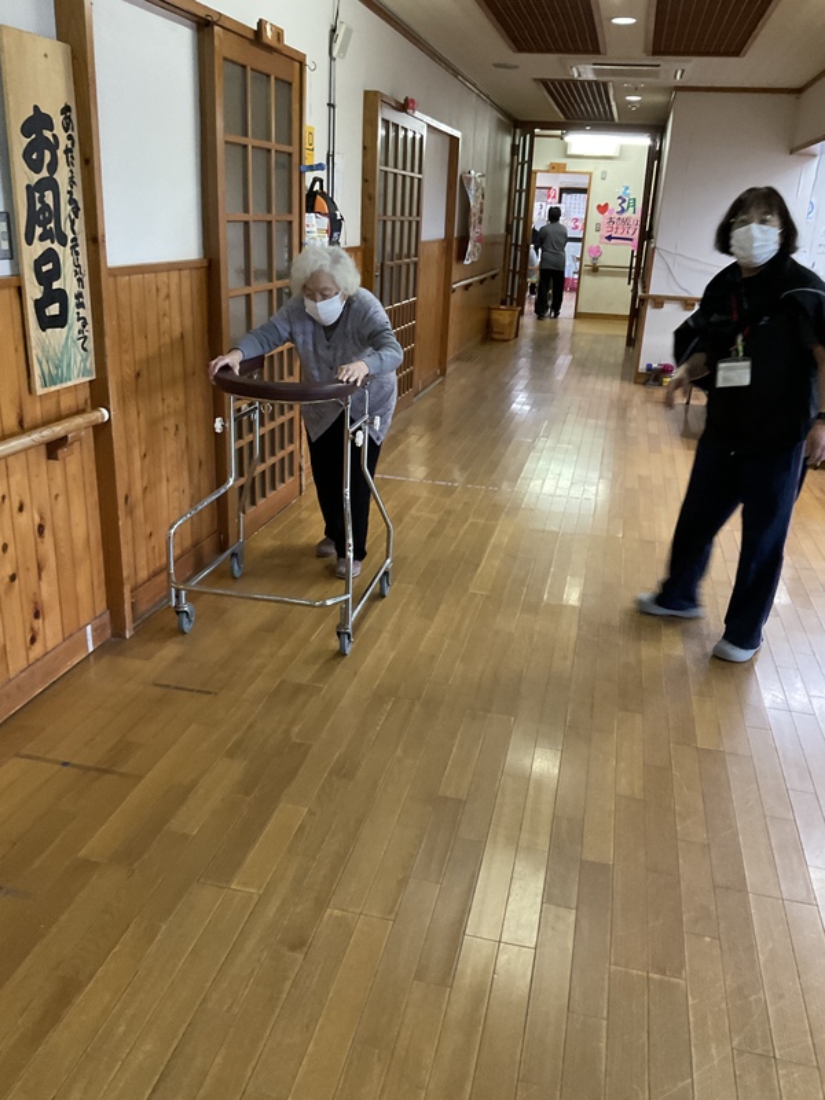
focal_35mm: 29
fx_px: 922
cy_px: 550
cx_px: 412
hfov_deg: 48.2
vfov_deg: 61.7
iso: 250
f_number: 1.8
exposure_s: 1/50
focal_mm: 3
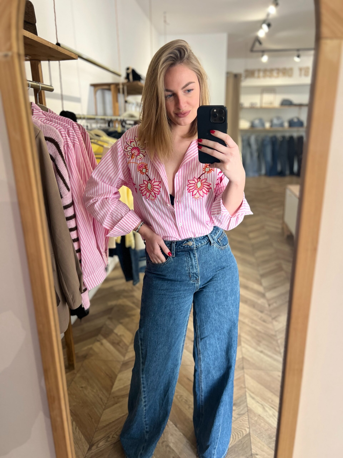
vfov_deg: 67.3
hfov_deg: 53.1
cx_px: 172
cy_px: 229
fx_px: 344
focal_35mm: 26
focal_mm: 5.7
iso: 125
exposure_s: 1/50
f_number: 1.5
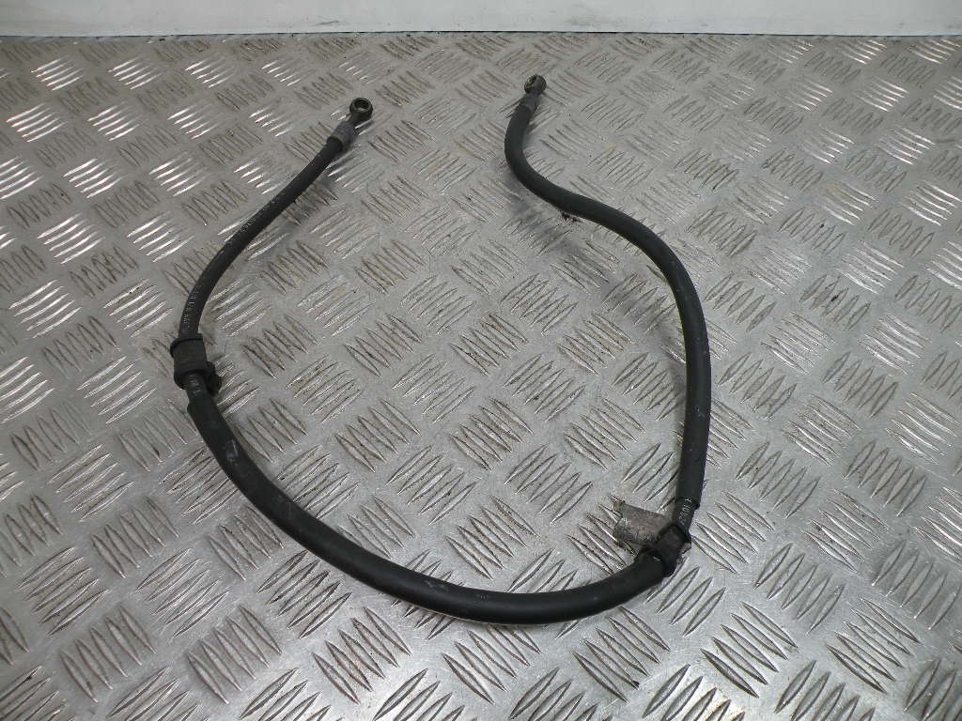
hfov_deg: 65.3
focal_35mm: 27
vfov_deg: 51.4
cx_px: 481
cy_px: 360
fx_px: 750
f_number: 3.2
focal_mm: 4.7
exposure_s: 1/77.1
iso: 64
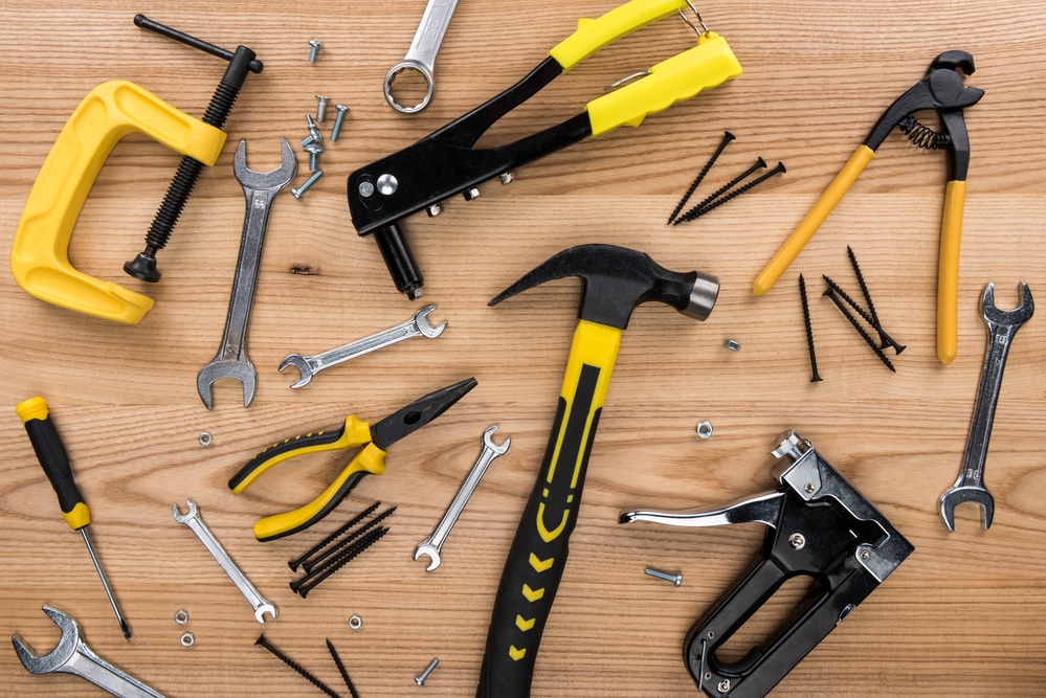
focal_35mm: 38
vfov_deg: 35.1
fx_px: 1105
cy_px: 349
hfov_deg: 50.7
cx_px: 523
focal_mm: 38
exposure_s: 1/160
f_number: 14
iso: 100
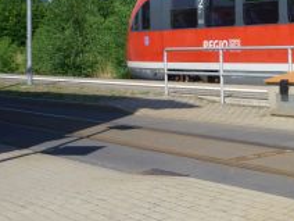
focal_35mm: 78
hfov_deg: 23.8
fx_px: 662
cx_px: 301
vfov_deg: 18.4
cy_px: -5
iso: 80
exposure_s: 1/160
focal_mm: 5.5
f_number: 8
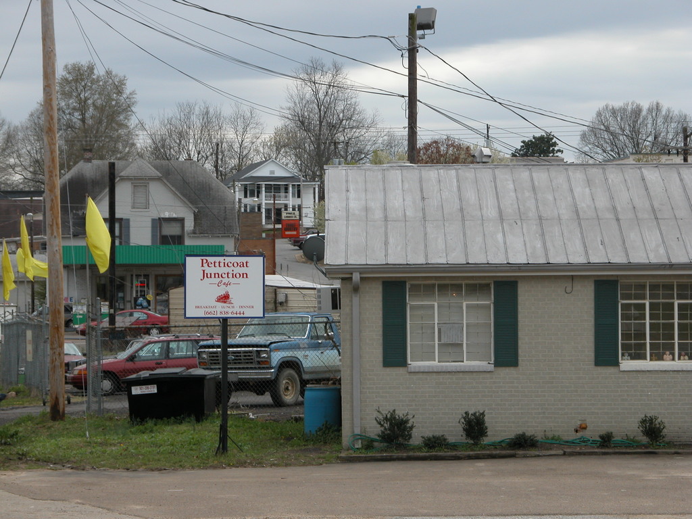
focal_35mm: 136
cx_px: 346
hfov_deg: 14.5
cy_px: 260
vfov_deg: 10.9
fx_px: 2719
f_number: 5.4
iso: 100
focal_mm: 34.7
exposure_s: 1/322
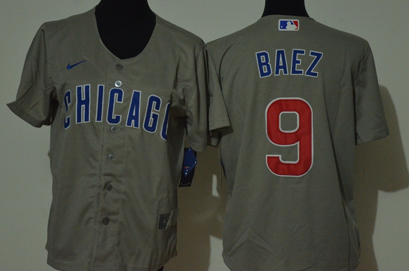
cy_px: 119
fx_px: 1157
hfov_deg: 20.1
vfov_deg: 13.4
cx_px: 202
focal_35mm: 102
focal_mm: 60
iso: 4000
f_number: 5
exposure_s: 1/40
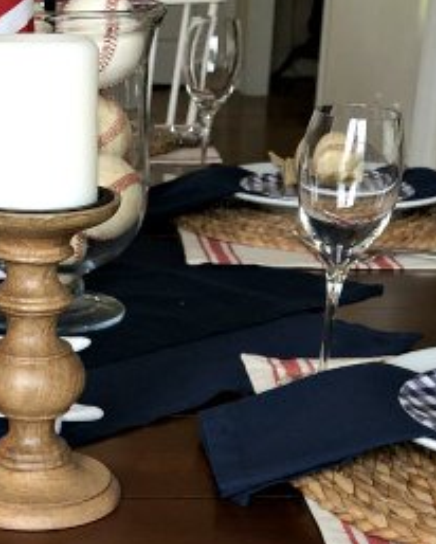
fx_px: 1369
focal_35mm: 85
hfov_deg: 17.9
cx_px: 74
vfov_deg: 21.0
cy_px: 641
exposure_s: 1/120
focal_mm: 3.99
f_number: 1.8
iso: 40
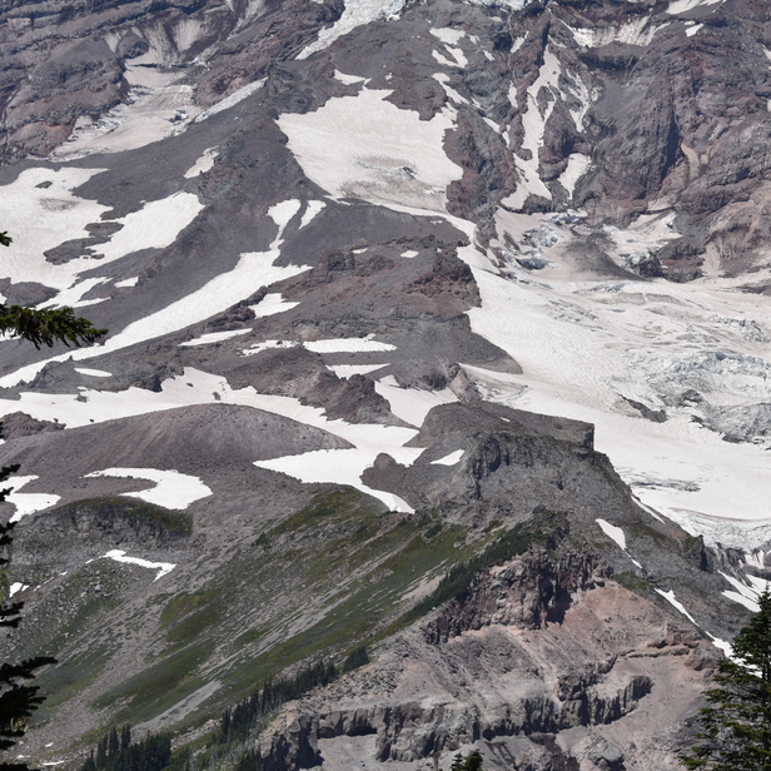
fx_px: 4007
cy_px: 300
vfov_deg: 11.0
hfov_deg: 10.9
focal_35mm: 159
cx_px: 637
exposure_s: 1/400
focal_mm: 90
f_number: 10
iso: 100
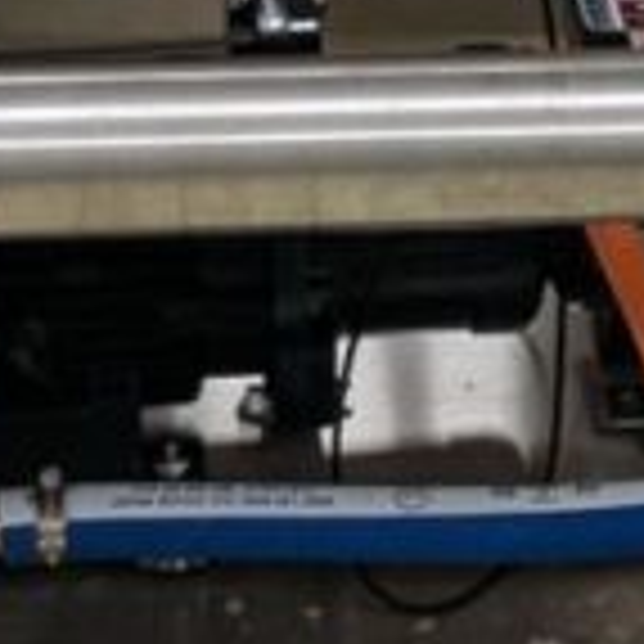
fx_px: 3473
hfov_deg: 10.5
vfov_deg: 10.4
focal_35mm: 165
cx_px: 658
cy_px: -176
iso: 76
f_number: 1.8
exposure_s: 1/40
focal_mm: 4.44
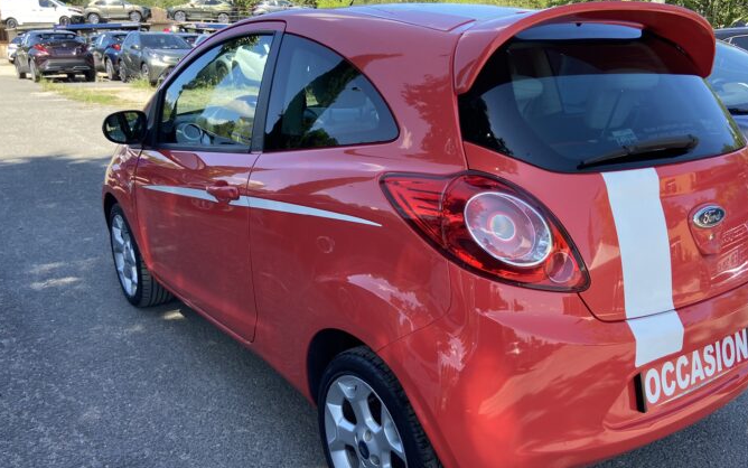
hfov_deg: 58.1
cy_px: 284
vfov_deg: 38.2
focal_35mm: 33
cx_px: 389
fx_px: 673
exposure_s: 1/431
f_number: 1.8
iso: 32
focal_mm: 4.25
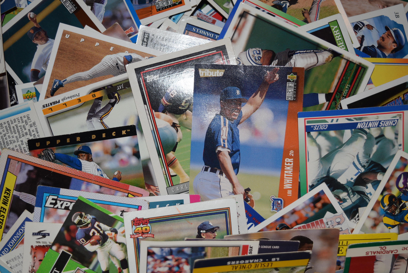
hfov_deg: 36.8
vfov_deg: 25.1
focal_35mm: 54
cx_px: 204
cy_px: 136
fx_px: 612
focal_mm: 36
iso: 250
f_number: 4.8
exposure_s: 1/60
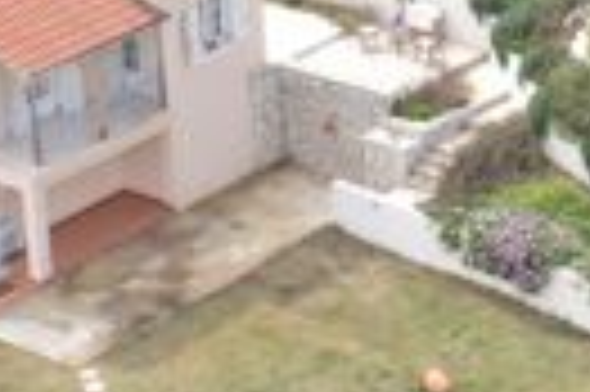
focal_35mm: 151
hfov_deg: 13.3
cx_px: 700
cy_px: -27
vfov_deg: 9.0
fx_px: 2472
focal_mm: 10.26
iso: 100
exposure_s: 1/200
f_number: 5
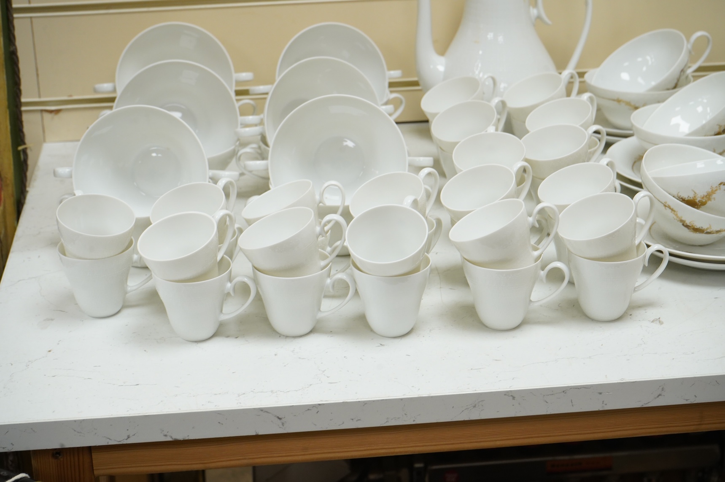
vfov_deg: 20.0
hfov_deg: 29.7
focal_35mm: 68
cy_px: 241
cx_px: 362
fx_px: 1368
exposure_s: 1/80
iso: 2500
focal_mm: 68
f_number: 10
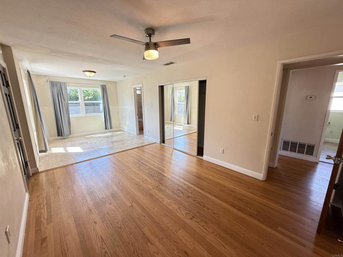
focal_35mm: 14
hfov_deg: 102.1
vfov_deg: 85.7
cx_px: 172
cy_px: 128
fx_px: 139
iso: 250
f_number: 2.2
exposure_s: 1/120
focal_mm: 2.22
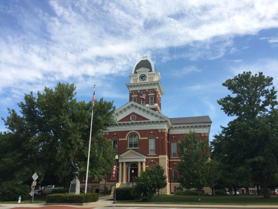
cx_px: 139
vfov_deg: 48.2
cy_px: 104
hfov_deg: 61.7
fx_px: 233
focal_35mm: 29
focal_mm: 4.15
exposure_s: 1/1709
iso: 32
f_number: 2.2
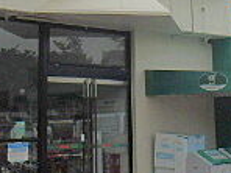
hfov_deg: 18.9
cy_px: -41
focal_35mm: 104
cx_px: 100
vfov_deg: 13.8
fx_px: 694
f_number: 7.9
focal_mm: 4.2
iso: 80
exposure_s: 1/160
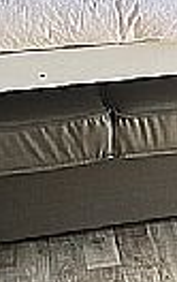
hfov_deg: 9.8
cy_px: 0
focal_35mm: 125
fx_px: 961
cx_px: 345
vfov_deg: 16.3
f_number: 1.8
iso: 40
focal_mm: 4.25
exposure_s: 1/122
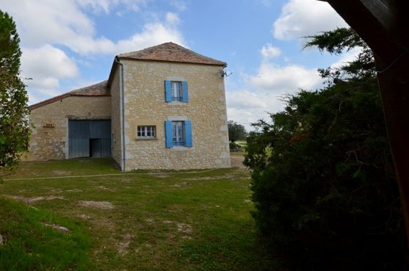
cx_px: 152
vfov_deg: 63.9
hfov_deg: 85.3
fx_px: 215
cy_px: 113
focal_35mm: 19
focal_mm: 10
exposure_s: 1/250
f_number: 8
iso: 100
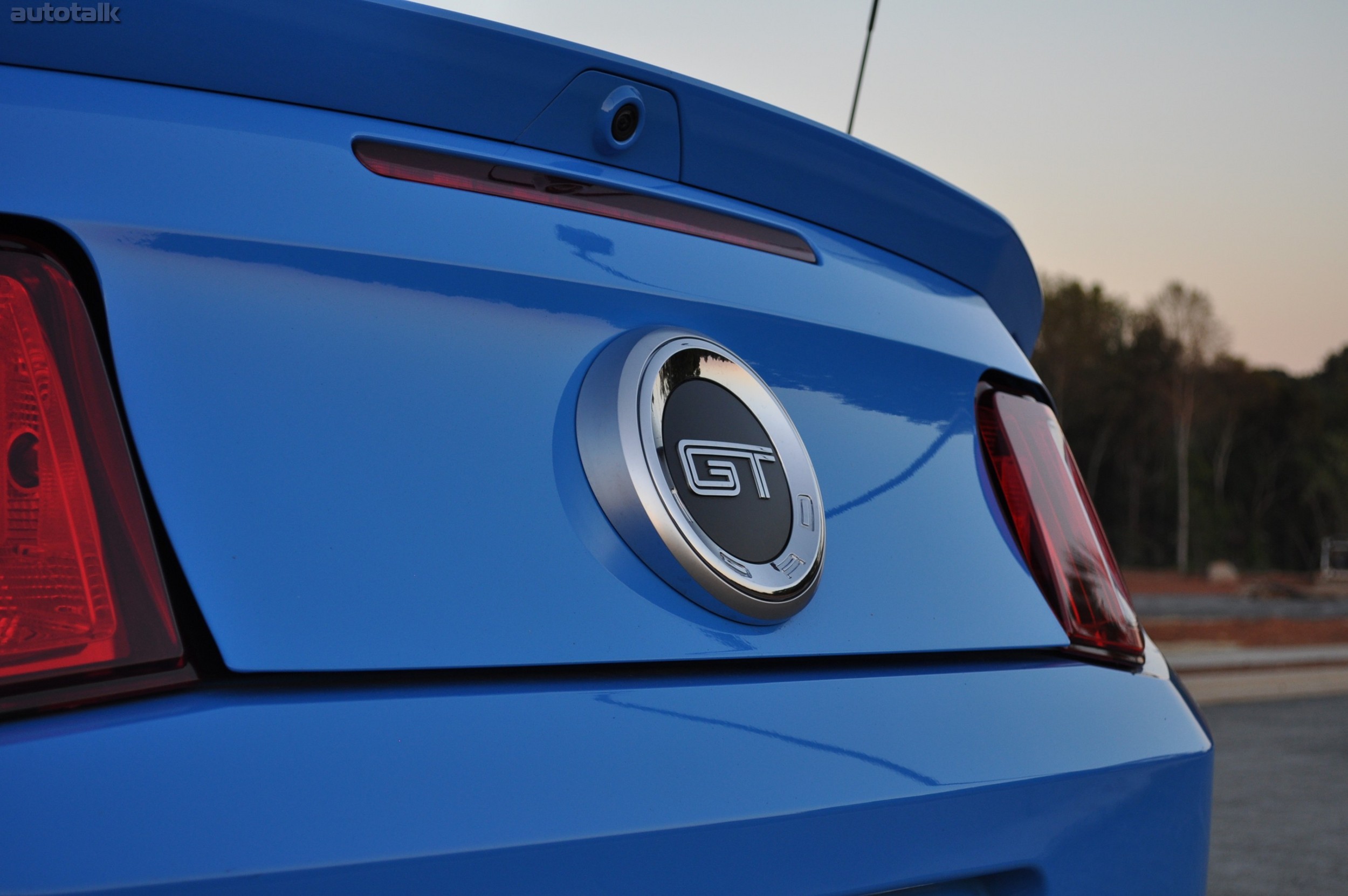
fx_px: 2244
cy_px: 448
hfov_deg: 33.4
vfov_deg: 22.6
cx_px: 674
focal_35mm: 60
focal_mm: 40
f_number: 5.6
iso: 320
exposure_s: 1/125
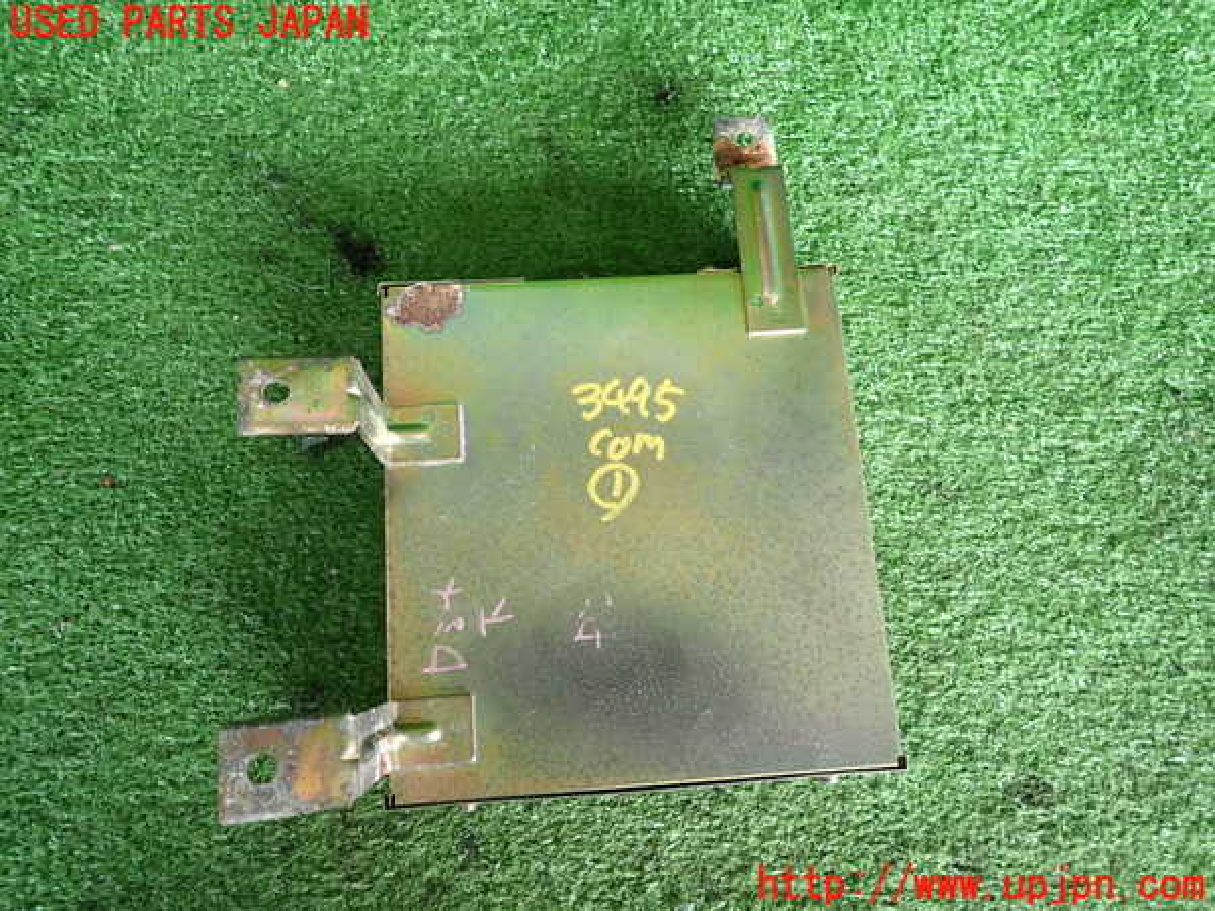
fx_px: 877
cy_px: 456
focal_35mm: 25
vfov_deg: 54.9
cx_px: 608
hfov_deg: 69.4
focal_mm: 4.5
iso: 200
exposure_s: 1/80
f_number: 2
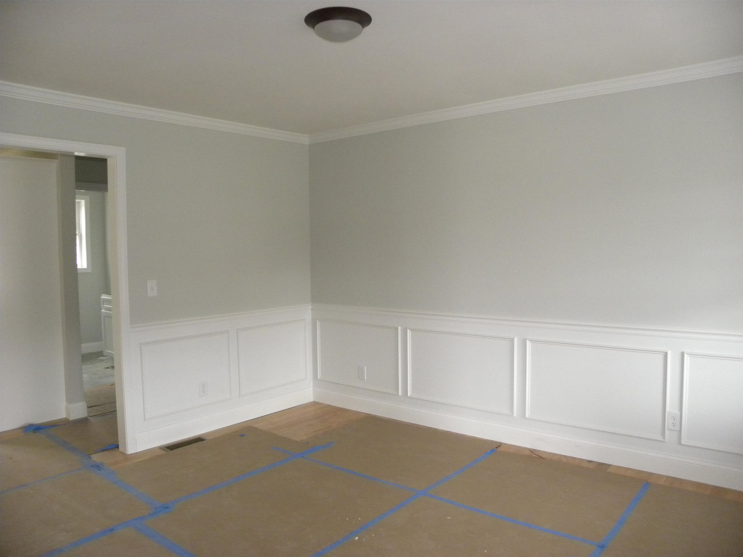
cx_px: 372
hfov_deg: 67.3
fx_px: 558
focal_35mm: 26
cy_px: 278
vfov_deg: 53.1
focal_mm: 4.6
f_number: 2.8
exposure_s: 1/44
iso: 400
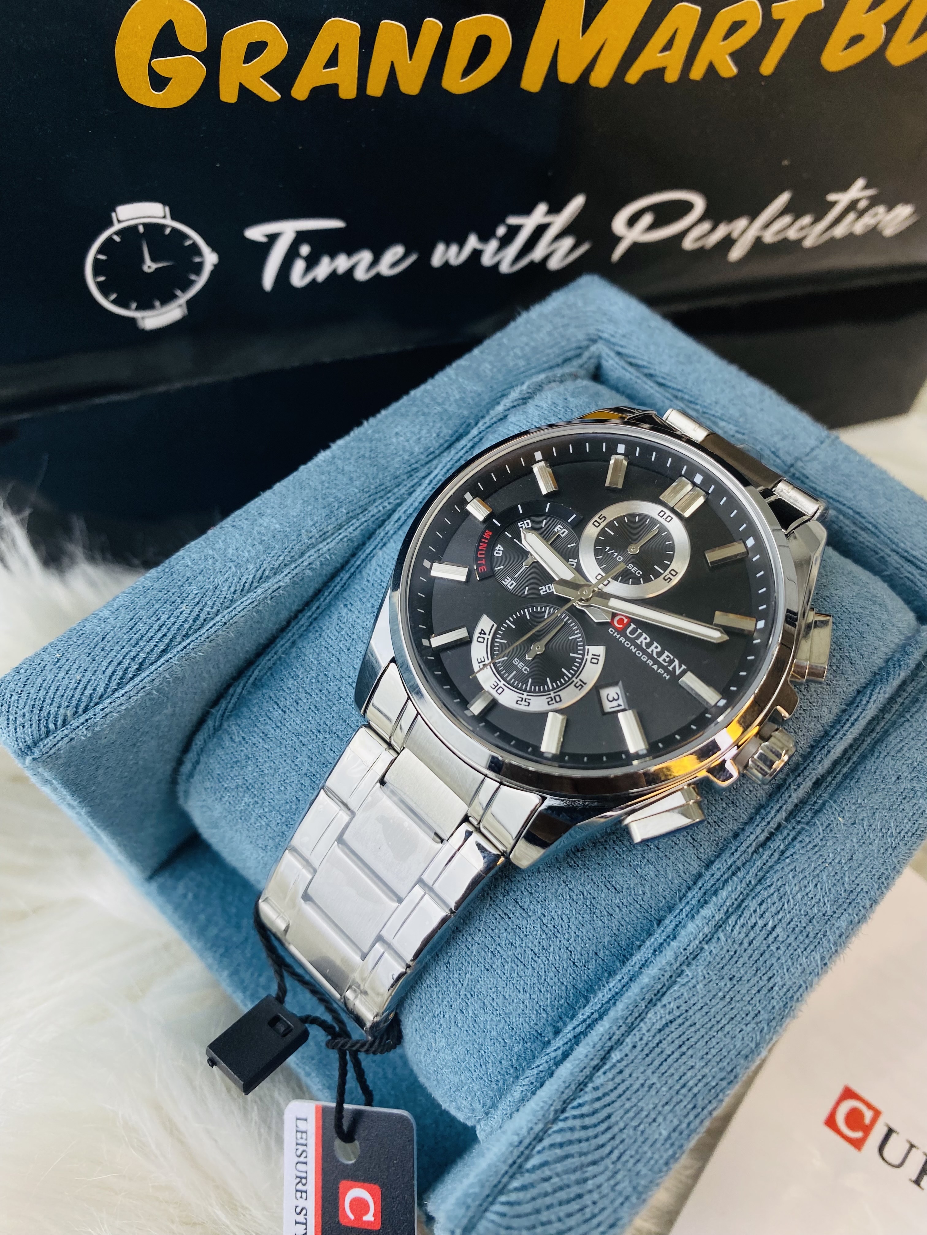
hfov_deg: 54.9
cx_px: 464
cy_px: 618
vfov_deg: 69.4
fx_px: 893
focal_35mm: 25
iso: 32
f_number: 1.8
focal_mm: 4.25
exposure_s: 1/139
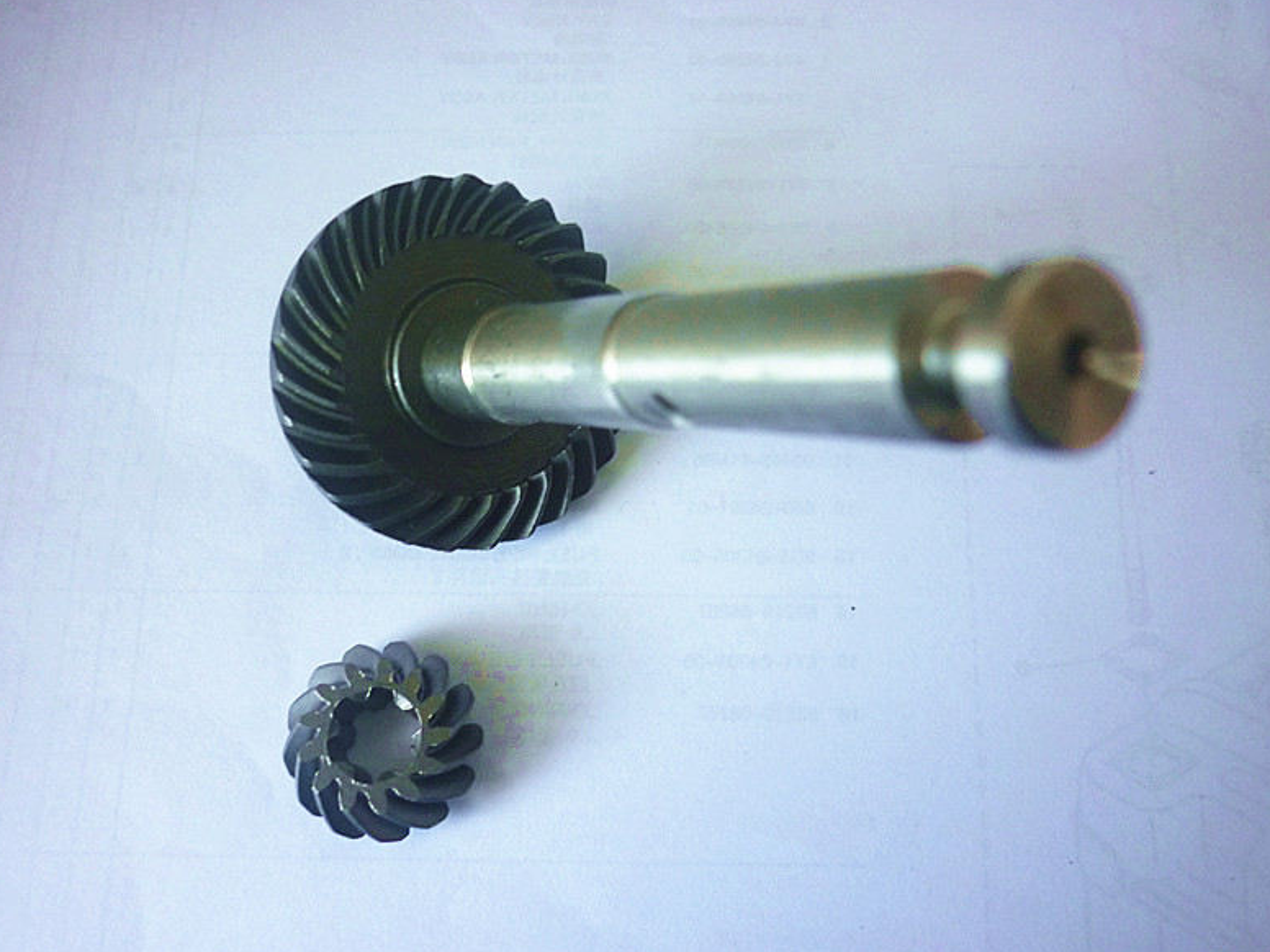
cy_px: 481
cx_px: 646
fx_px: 1247
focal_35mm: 34
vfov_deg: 41.8
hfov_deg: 54.0
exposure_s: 1/25
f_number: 2.8
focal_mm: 5.5
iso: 200
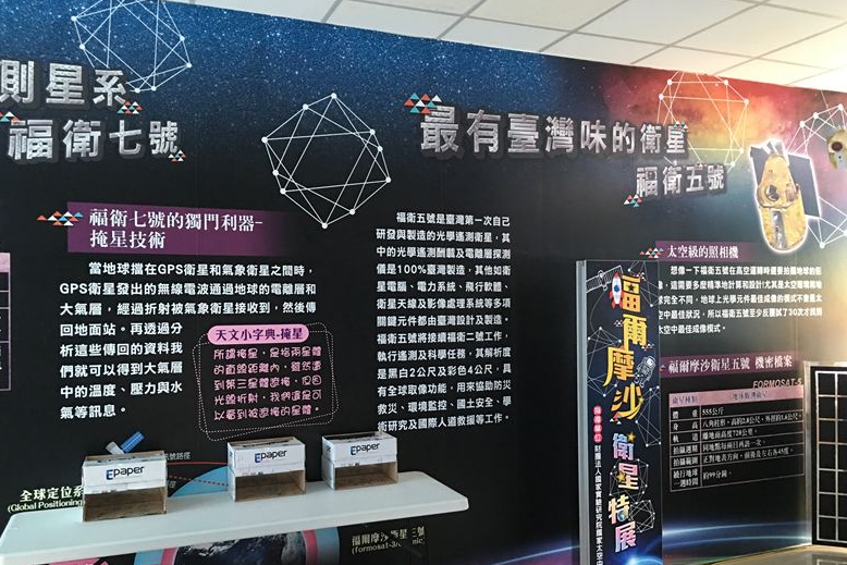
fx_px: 729
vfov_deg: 42.3
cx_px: 429
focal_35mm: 31
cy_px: 307
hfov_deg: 60.3
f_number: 2.2
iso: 100
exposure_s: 1/8
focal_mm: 4.15
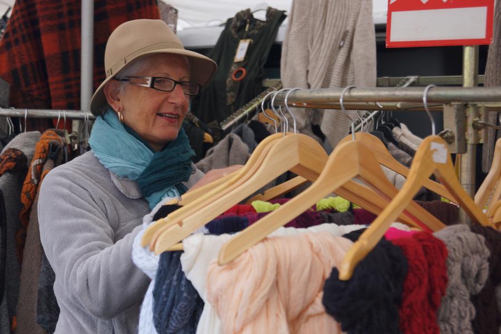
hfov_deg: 29.9
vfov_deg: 20.2
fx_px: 939
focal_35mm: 68
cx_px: 250
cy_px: 167
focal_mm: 45
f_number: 5.6
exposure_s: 1/80
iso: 125
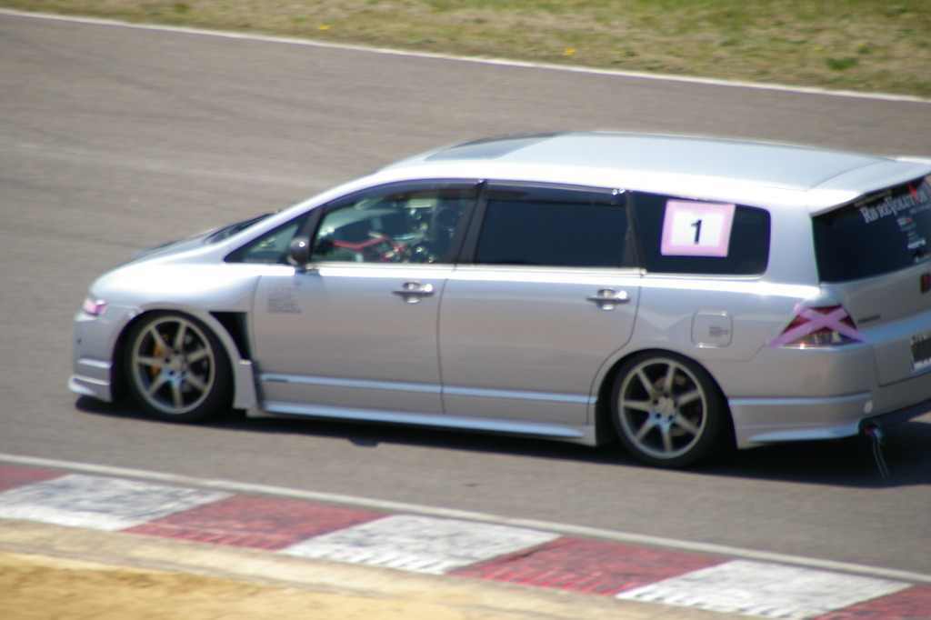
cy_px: 310
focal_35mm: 375
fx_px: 9694
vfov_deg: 3.7
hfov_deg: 5.5
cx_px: 466
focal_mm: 250
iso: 200
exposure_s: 1/350
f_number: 8
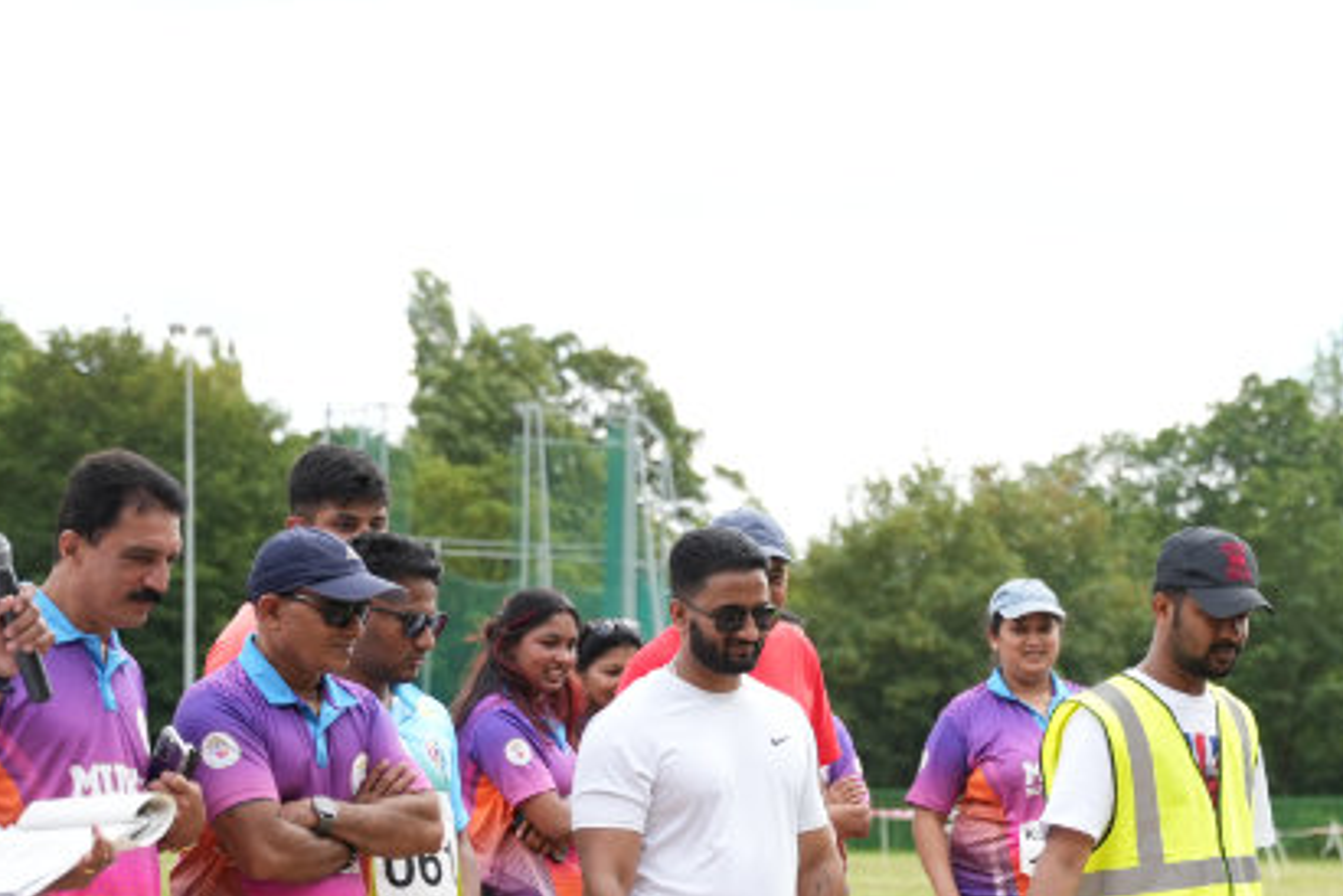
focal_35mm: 118
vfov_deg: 11.4
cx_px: 1023
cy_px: 1071
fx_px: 4402
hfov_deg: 17.2
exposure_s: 1/1250
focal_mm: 47.4
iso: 250
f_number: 2.8
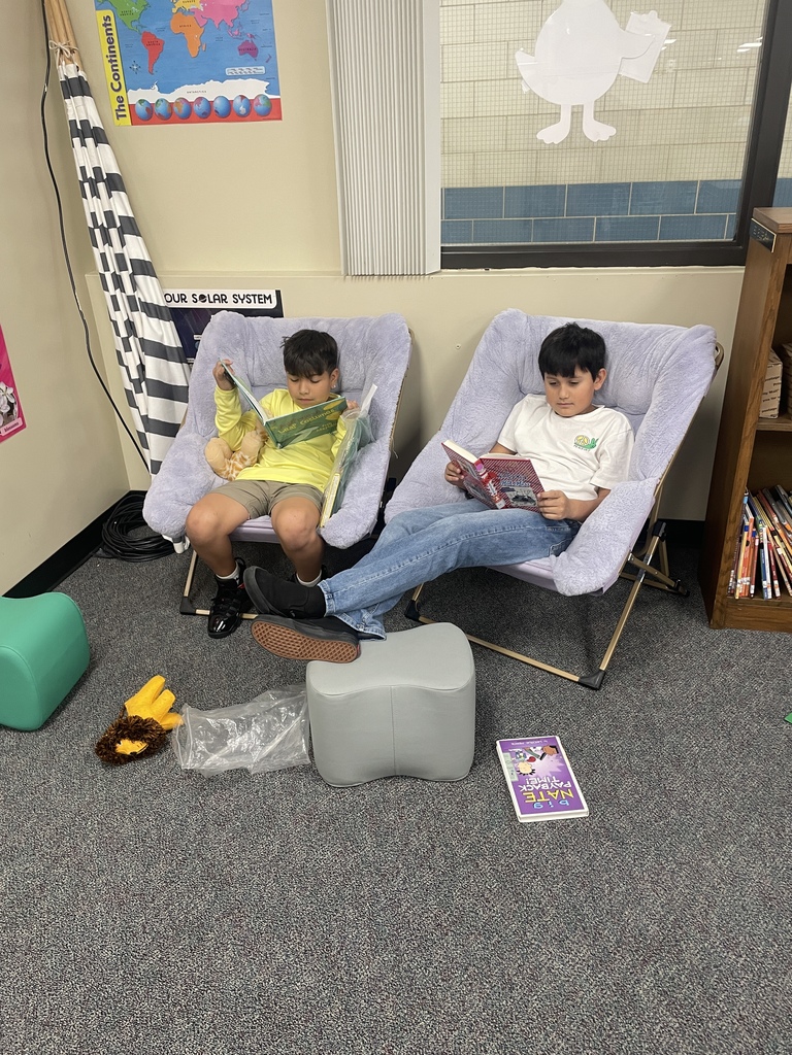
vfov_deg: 67.3
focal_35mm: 26
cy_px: 528
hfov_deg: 53.1
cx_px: 396
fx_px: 793
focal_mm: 4.2
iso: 125
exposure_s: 1/75
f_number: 1.6
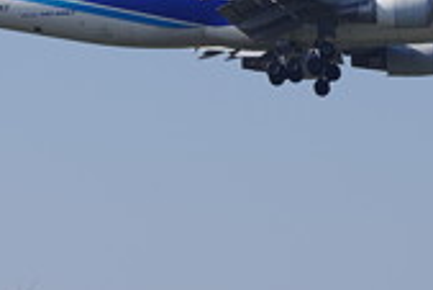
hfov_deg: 4.6
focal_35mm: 449
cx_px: 313
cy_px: -30
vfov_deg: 3.1
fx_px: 5405
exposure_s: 1/640
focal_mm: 113
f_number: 8
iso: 200
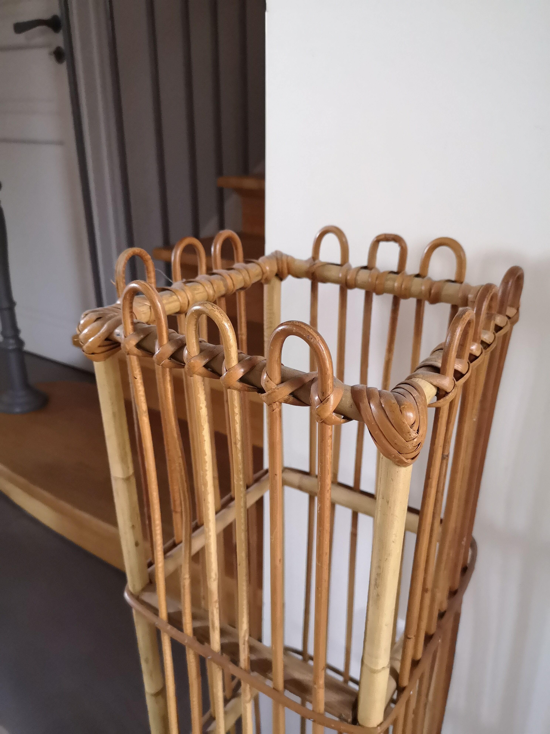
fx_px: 572
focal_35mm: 27
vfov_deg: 65.3
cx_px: 275
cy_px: 367
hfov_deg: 51.4
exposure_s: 1/100
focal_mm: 3.95
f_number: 1.8
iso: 640
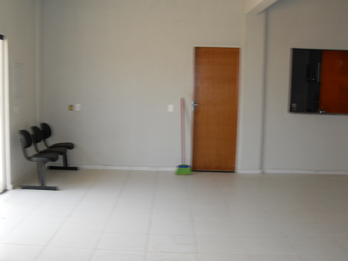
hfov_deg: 44.7
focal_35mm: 42
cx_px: 153
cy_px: 133
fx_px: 422
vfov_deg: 34.3
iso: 100
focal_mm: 6.3
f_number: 2.8
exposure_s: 1/45
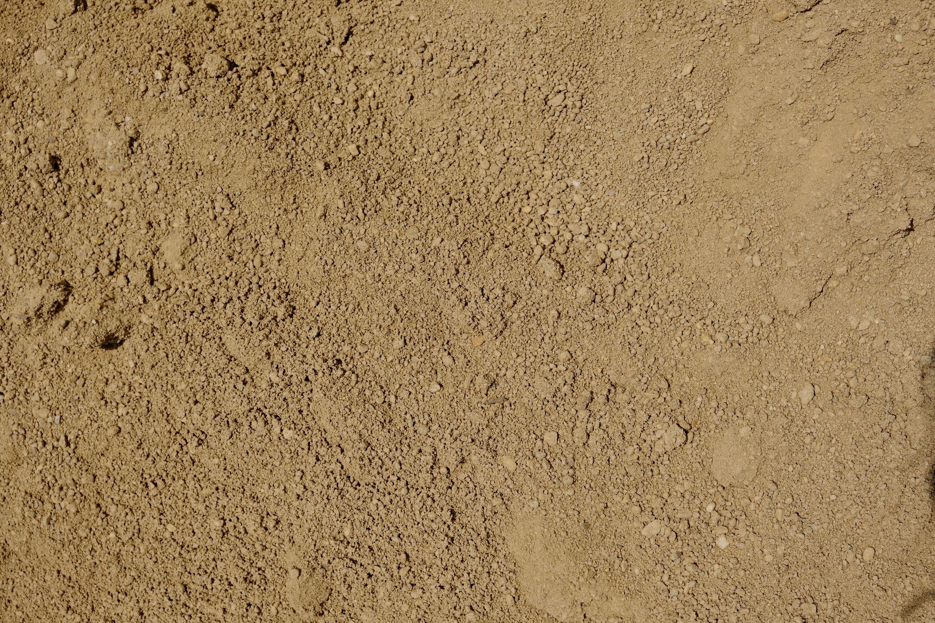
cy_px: 312
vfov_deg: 27.5
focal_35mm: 49
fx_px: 1273
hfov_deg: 40.3
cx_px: 468
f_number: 7.1
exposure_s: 1/1500
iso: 160
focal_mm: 32.9
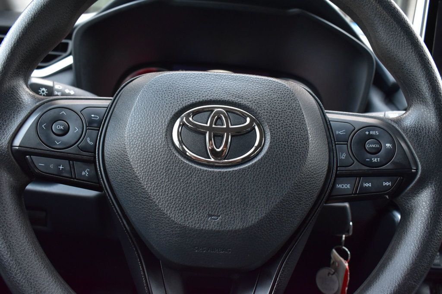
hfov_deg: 57.2
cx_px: 221
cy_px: 147
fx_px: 405
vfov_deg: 39.9
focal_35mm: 33
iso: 1400
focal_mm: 22
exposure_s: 1/15
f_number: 6.3
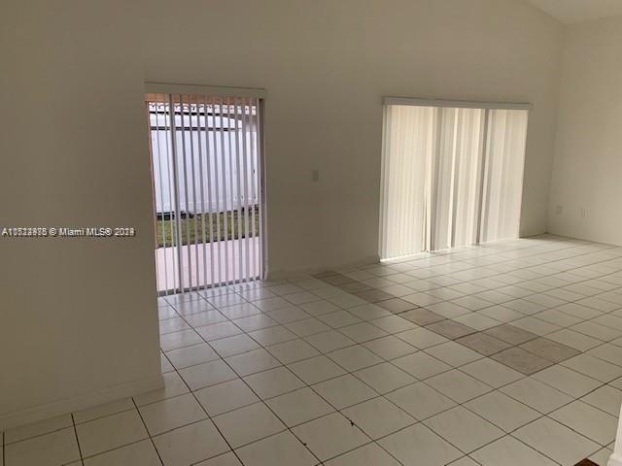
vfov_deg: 53.1
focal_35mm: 26
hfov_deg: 67.3
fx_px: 467
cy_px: 233
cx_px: 311
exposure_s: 1/60
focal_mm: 4.25
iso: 250
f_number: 1.8
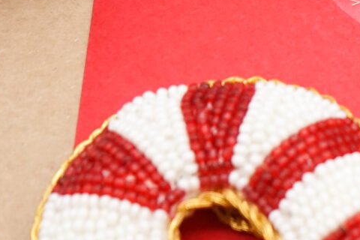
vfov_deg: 3.7
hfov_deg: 5.4
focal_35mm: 373
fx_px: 3730
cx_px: 688
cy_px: -79
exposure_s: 1/320
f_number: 5.6
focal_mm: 70
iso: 800
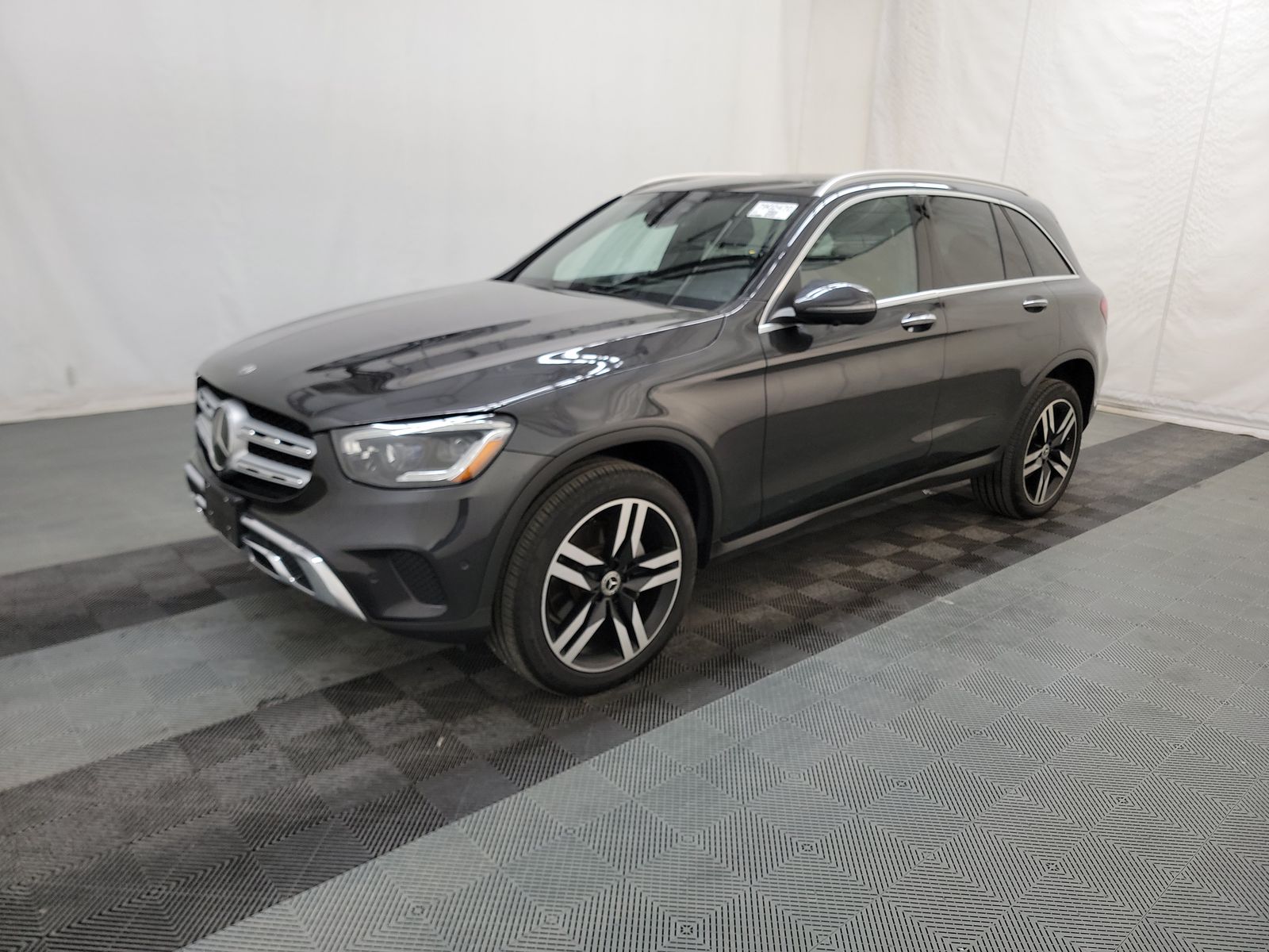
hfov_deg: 71.6
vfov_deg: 56.8
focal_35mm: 24
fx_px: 880
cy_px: 476
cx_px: 634
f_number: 1.8
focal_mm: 6.7
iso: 209
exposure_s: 1/59
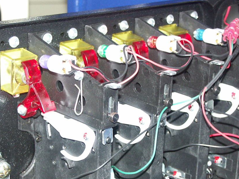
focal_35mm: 105
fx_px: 725
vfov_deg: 14.0
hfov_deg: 18.7
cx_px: 132
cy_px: 139
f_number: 3.2
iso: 200
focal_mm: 15.67
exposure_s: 1/60
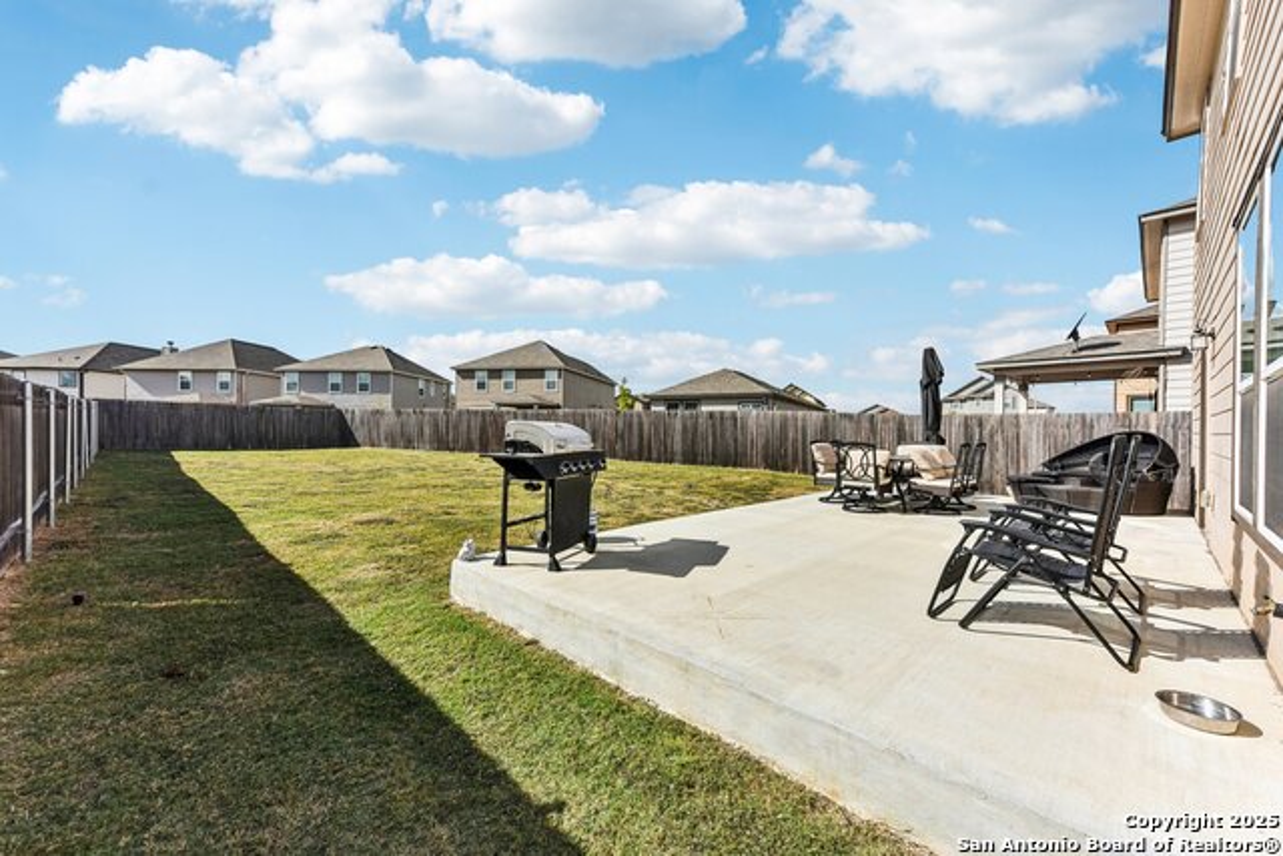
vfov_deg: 81.2
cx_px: 642
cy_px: 428
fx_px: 499
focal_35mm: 14
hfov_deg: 104.2
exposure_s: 1/2000
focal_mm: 14
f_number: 8
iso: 400
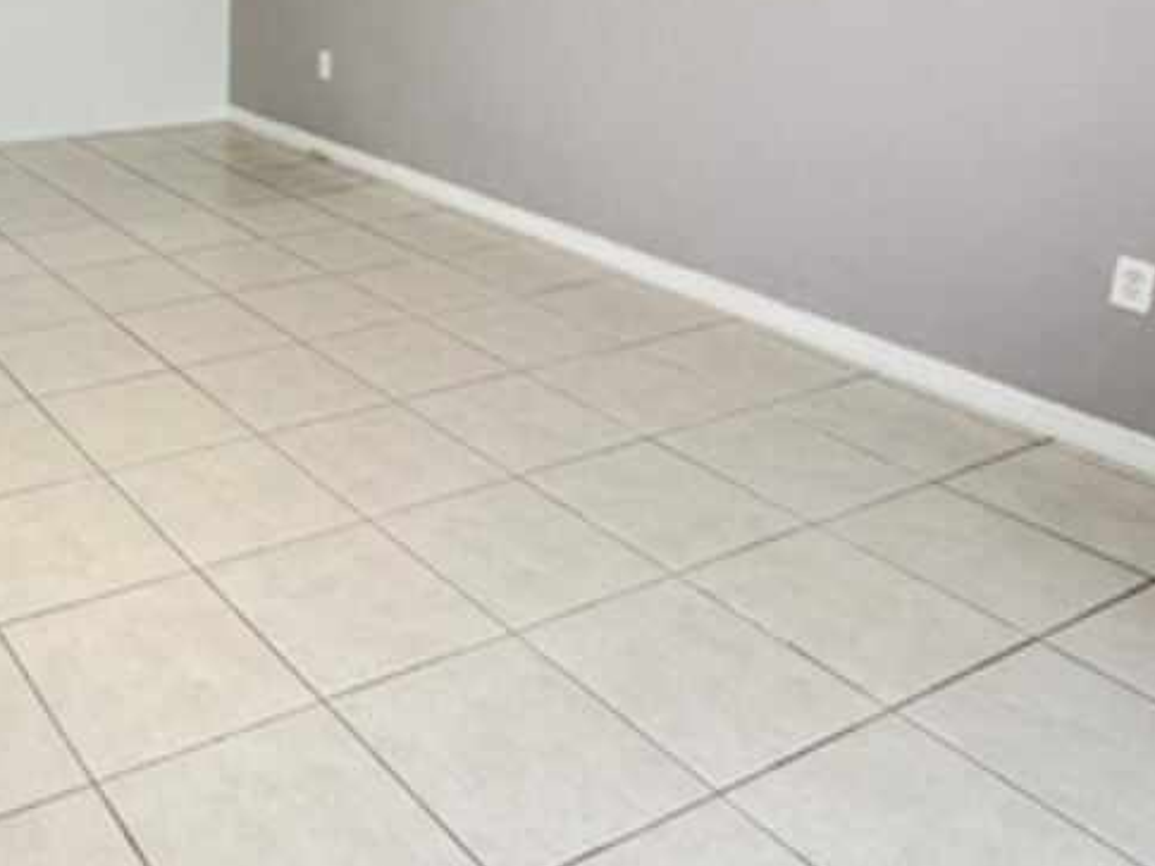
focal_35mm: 37
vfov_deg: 35.7
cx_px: 105
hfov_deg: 45.2
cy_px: 45
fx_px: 1235
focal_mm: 2.22
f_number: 2.2
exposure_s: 1/60
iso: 400
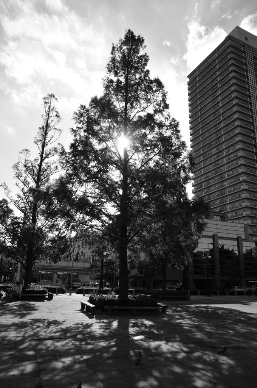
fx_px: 258
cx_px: 128
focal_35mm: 24
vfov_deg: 73.8
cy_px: 194
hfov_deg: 53.0
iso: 200
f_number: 8
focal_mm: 16
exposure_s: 1/500
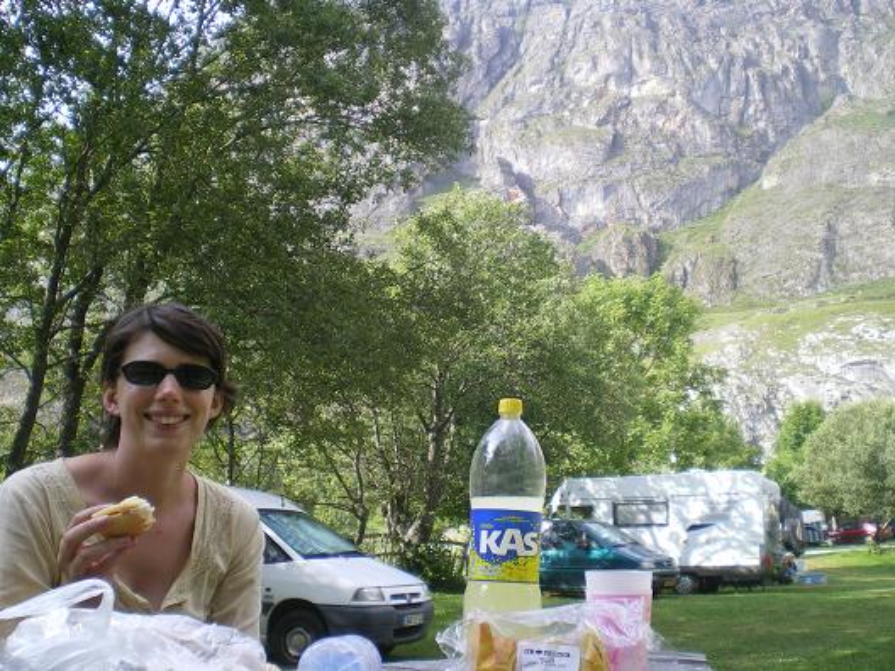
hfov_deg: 49.0
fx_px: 982
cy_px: 336
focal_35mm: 38
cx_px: 448
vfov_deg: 37.7
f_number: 3.1
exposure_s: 1/160
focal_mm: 6.3
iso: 64
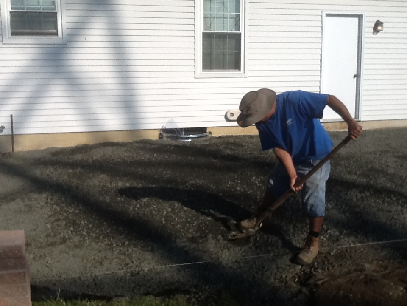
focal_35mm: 44
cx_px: 204
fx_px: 517
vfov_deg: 32.9
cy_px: 153
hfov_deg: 42.9
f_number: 2.4
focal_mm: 2.03
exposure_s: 1/2674
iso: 50
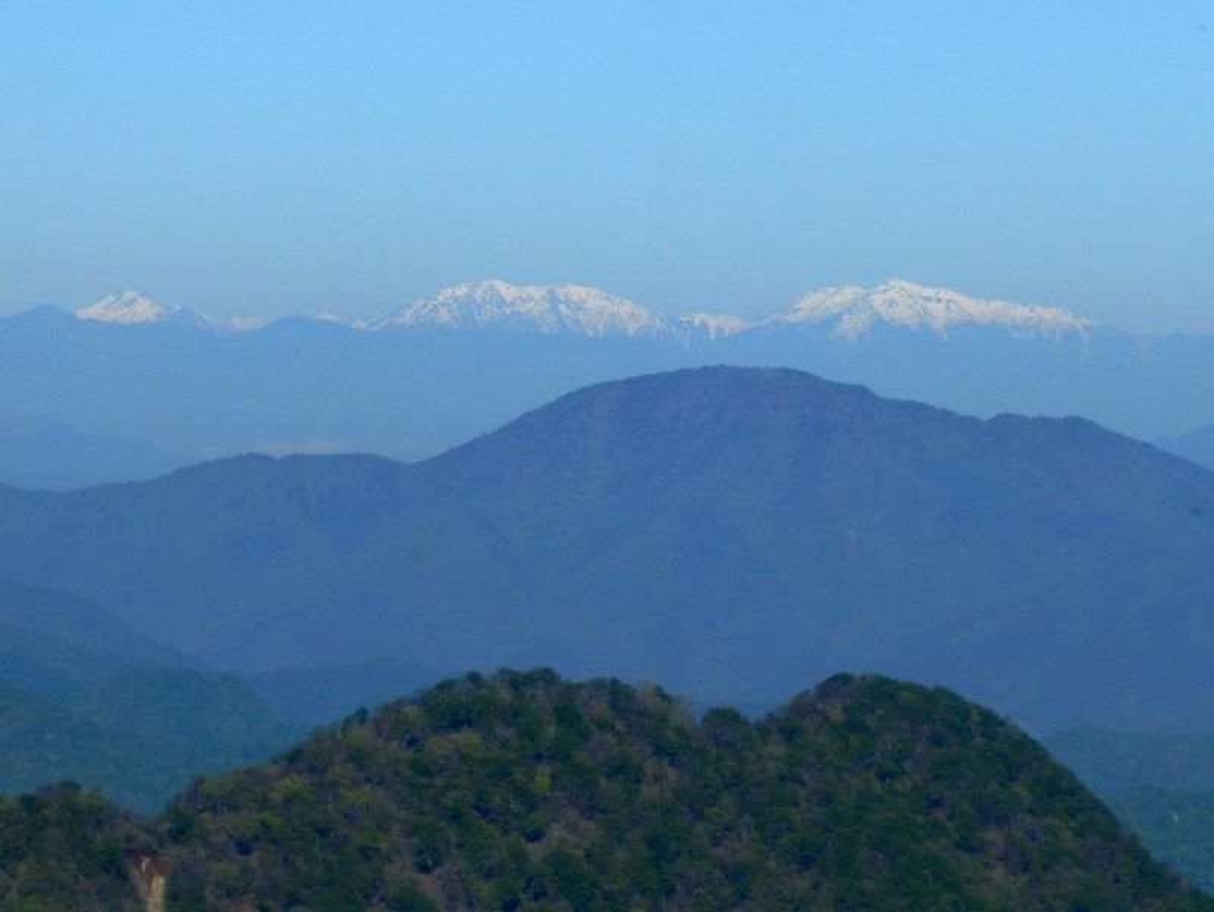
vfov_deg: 8.2
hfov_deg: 10.9
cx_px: 607
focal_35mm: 181
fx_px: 6352
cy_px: 456
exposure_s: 1/1000
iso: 80
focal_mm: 32
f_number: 5.9
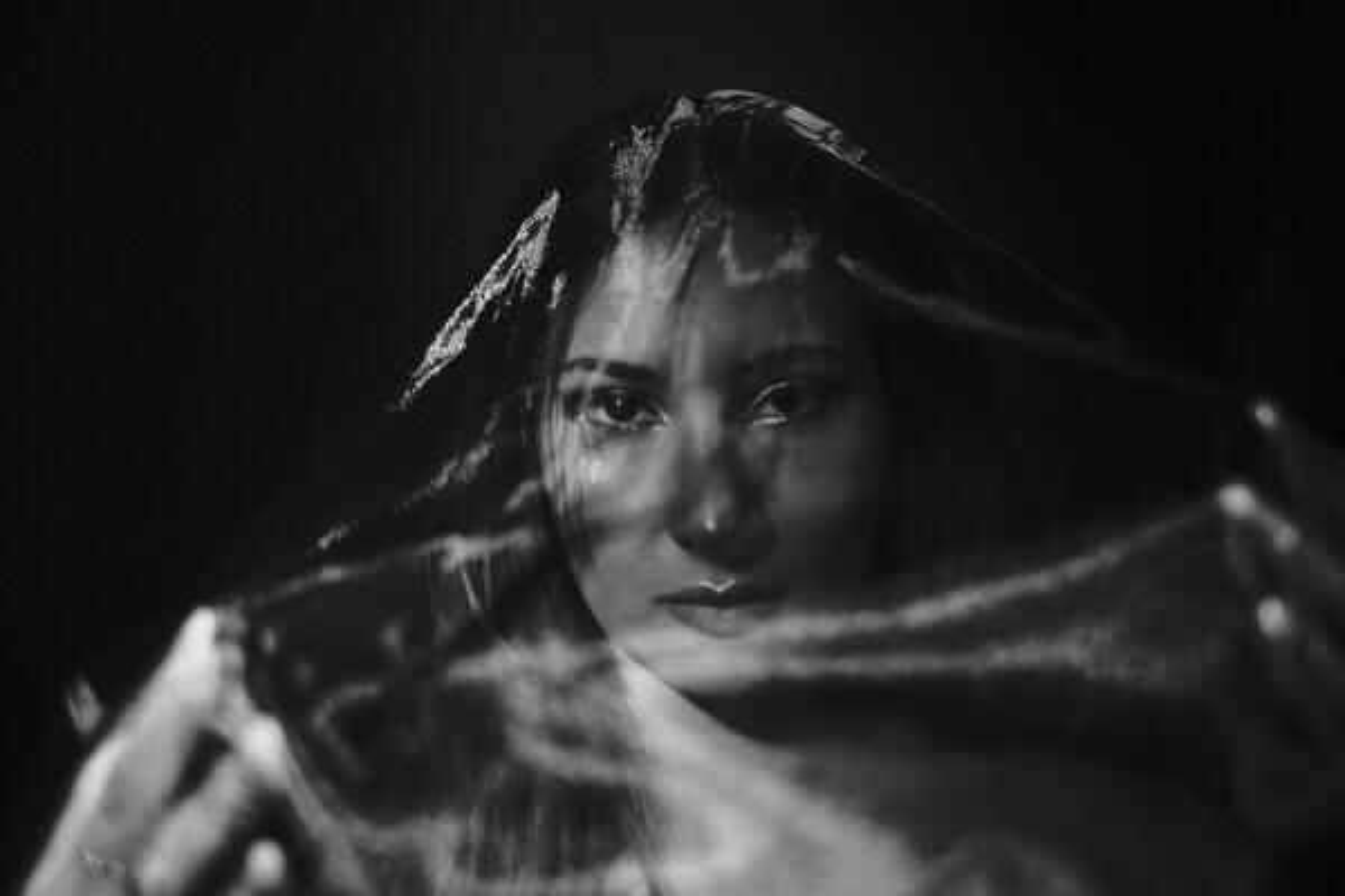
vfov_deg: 25.5
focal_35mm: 53
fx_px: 1980
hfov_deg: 37.5
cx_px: 672
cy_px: 448
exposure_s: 1/125
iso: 2000
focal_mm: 35
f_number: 1.4
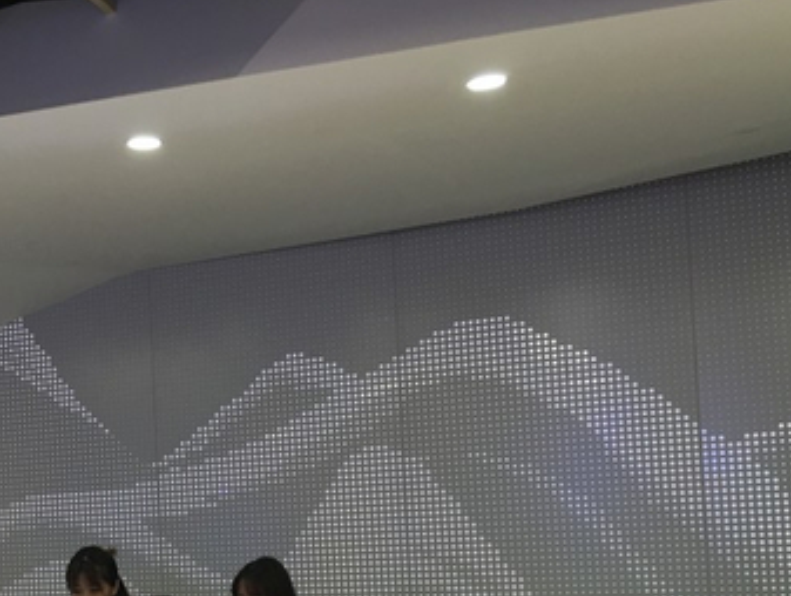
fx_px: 1259
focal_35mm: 55
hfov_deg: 33.4
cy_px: 522
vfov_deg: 25.9
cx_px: 110
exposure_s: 1/33
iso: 40
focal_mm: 4.15
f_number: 2.2
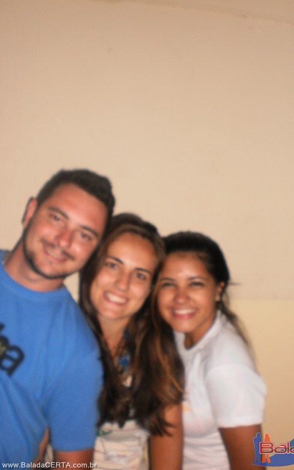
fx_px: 500
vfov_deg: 50.4
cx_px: 170
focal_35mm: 39
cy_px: 237
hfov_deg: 32.7
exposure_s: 1/30
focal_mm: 6.3
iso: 125
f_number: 3.1
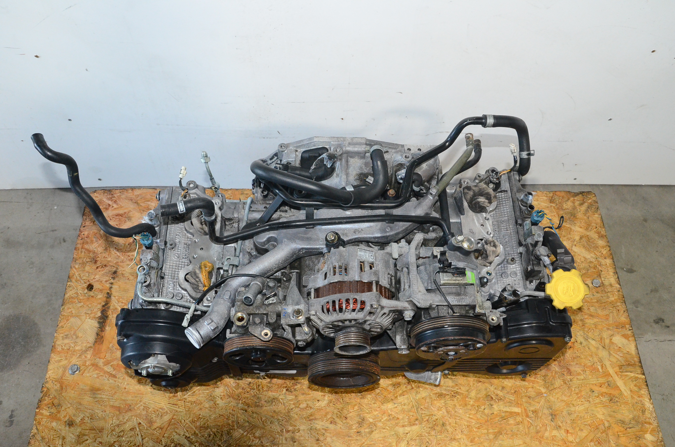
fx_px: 617
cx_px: 338
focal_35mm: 33
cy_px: 224
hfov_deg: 57.3
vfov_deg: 39.8
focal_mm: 22
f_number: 8
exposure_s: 1/60
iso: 2500
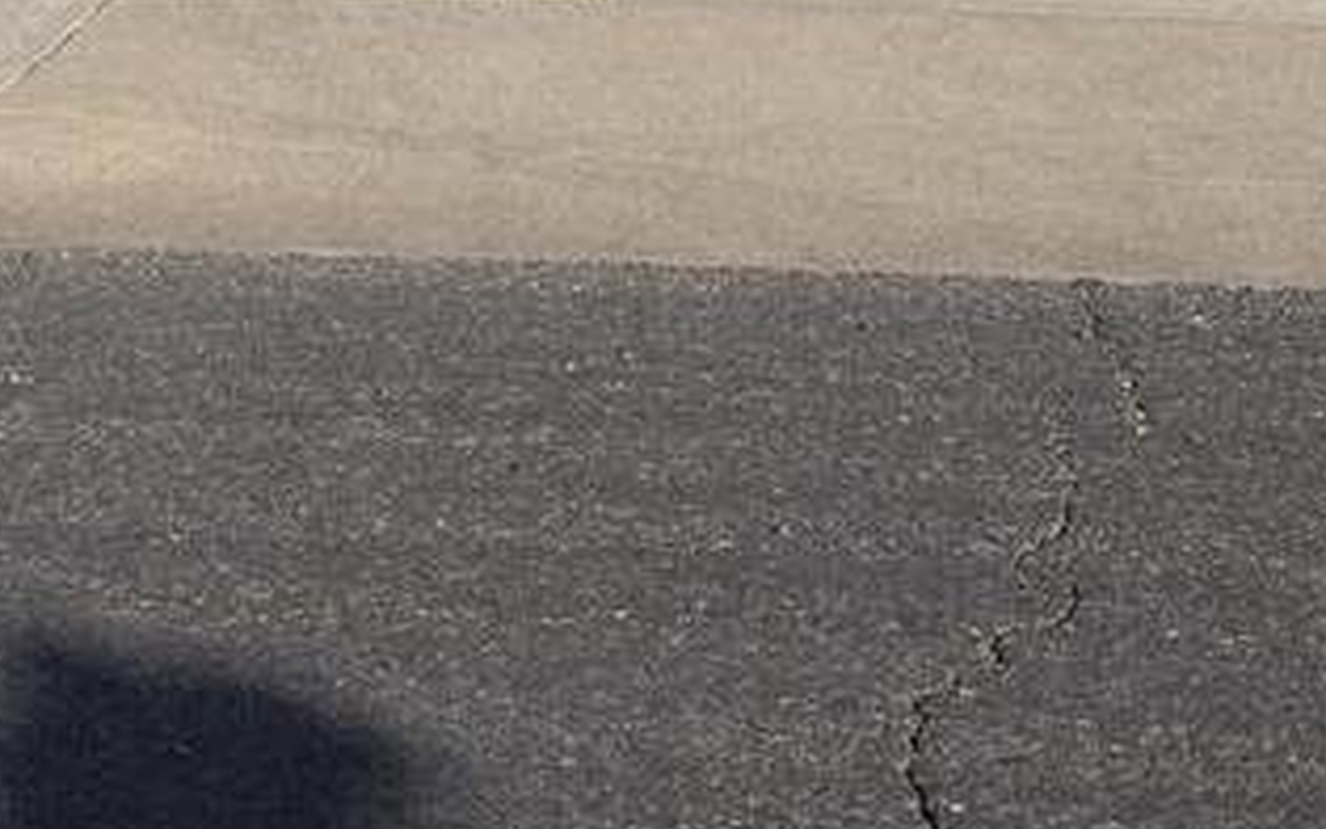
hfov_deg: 20.9
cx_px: 404
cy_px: -757
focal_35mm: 99
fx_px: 3578
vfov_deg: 12.0
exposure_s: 1/1096
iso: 12
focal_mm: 6.3
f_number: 1.7
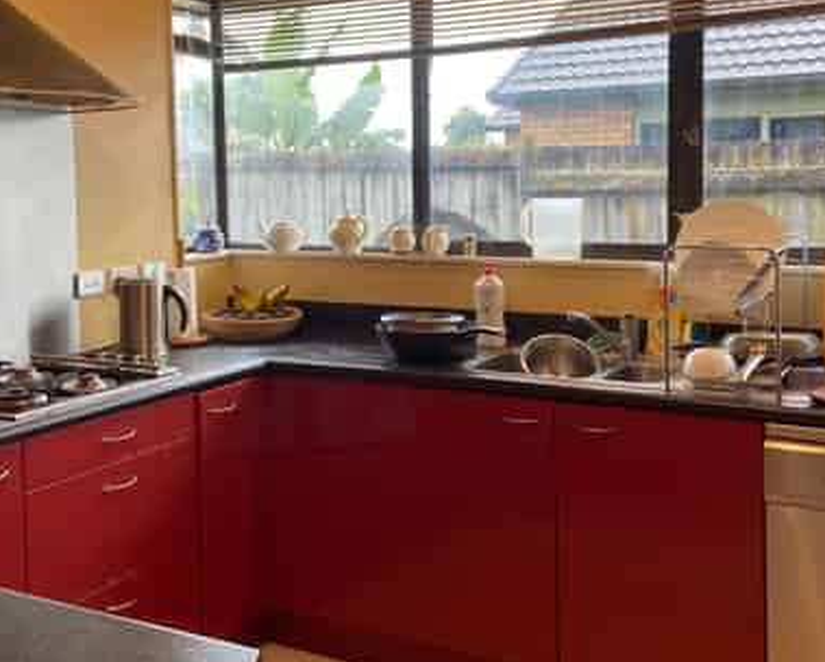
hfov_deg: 41.9
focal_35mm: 44
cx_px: 366
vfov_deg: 34.1
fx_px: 1075
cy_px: 265
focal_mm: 4.25
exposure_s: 1/122
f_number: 1.8
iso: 64
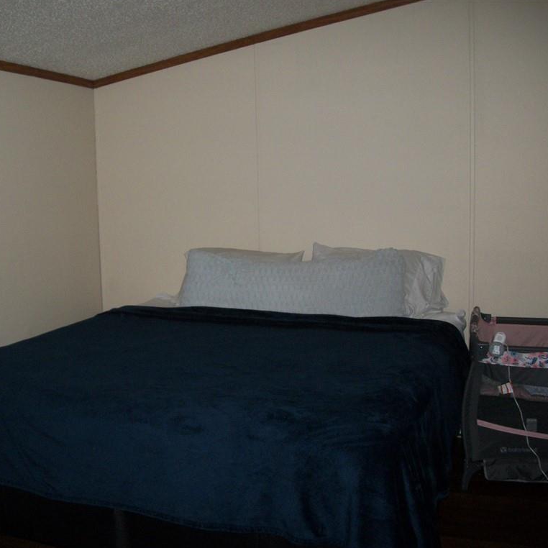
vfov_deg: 43.9
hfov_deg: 43.6
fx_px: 681
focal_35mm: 38
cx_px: 214
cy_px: 274
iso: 160
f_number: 2.9
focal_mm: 5.7
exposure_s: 1/30
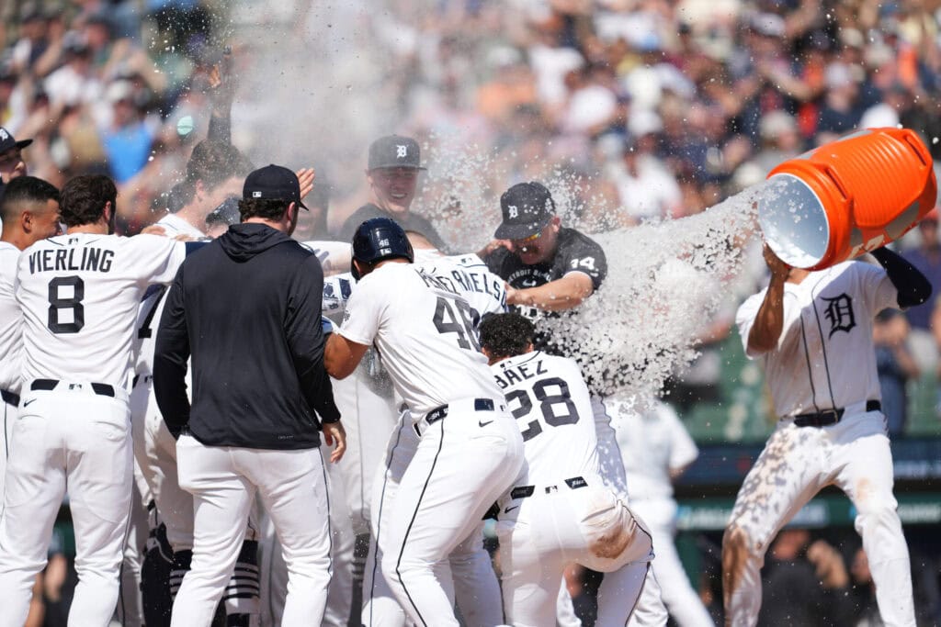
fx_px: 10456
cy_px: 314
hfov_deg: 5.2
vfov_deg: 3.4
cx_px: 470
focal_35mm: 400
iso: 200
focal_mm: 400
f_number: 2.8
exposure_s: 1/4000
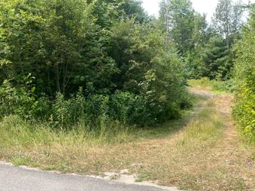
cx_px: 189
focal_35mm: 39
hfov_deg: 46.3
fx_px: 287
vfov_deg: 36.6
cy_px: 120
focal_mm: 4.2
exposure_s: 1/1072
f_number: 1.6
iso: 32
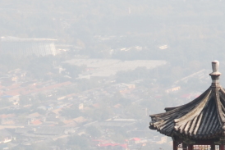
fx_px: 2451
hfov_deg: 5.3
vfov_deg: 3.5
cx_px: 80
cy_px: 224
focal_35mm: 392
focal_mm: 70
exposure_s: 1/160
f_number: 6.3
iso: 100
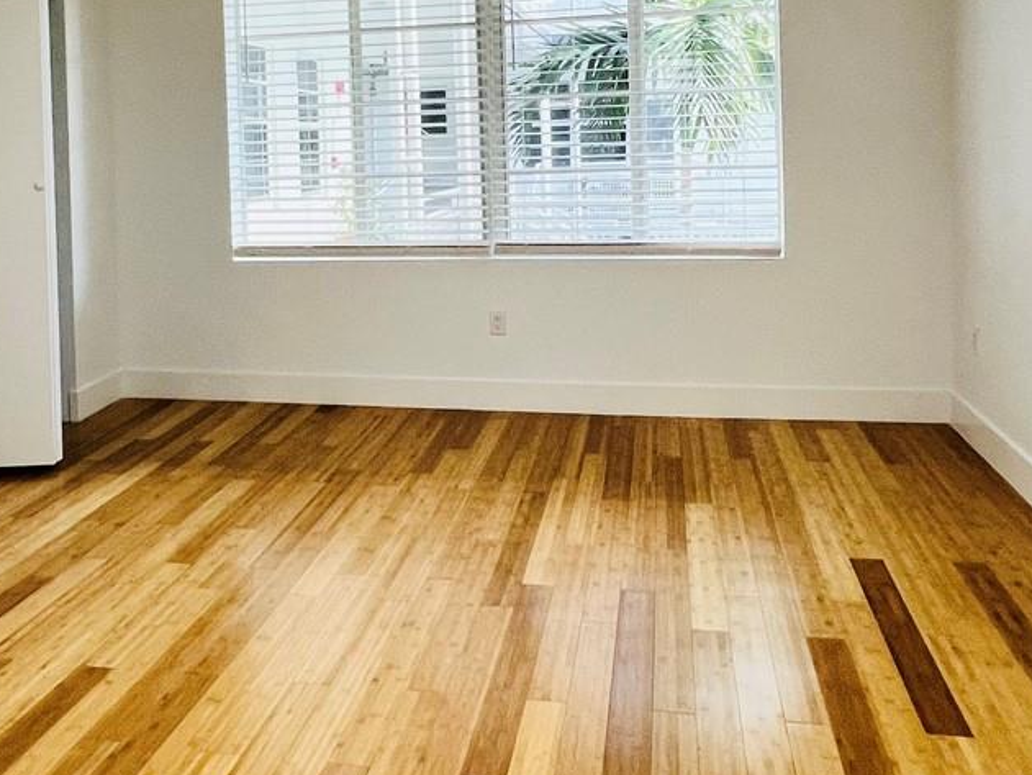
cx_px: 421
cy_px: 180
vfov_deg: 41.5
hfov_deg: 55.0
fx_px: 984
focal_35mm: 33
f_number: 1.8
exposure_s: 1/60
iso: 125
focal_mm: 1.57
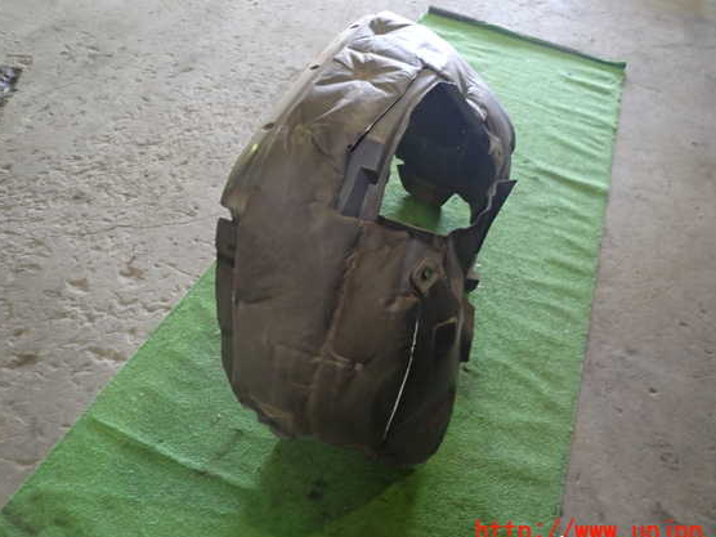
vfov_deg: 51.3
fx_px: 558
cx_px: 380
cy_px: 259
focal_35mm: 27
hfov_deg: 65.3
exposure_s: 1/30
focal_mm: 4.5
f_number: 2
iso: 400
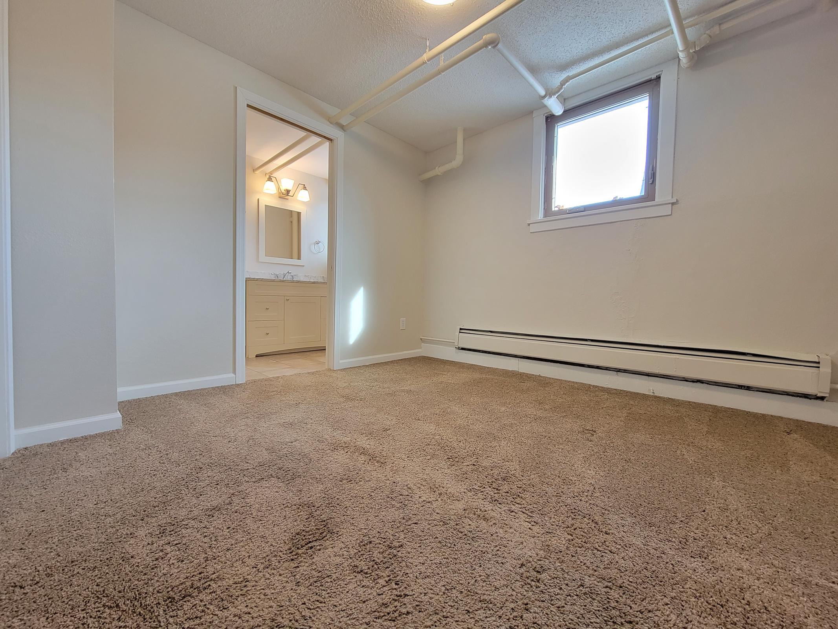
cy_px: 314
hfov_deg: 106.2
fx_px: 315
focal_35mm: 13
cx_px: 419
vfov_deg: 89.9
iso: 200
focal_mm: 2.2
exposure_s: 1/60
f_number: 2.2
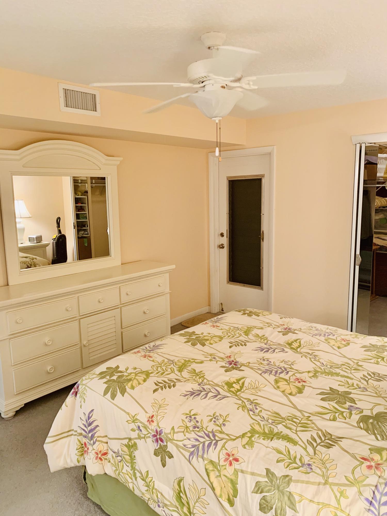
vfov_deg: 67.3
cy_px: 258
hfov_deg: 53.1
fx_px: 388
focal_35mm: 26
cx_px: 194
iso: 200
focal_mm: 4.25
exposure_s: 1/60
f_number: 1.8
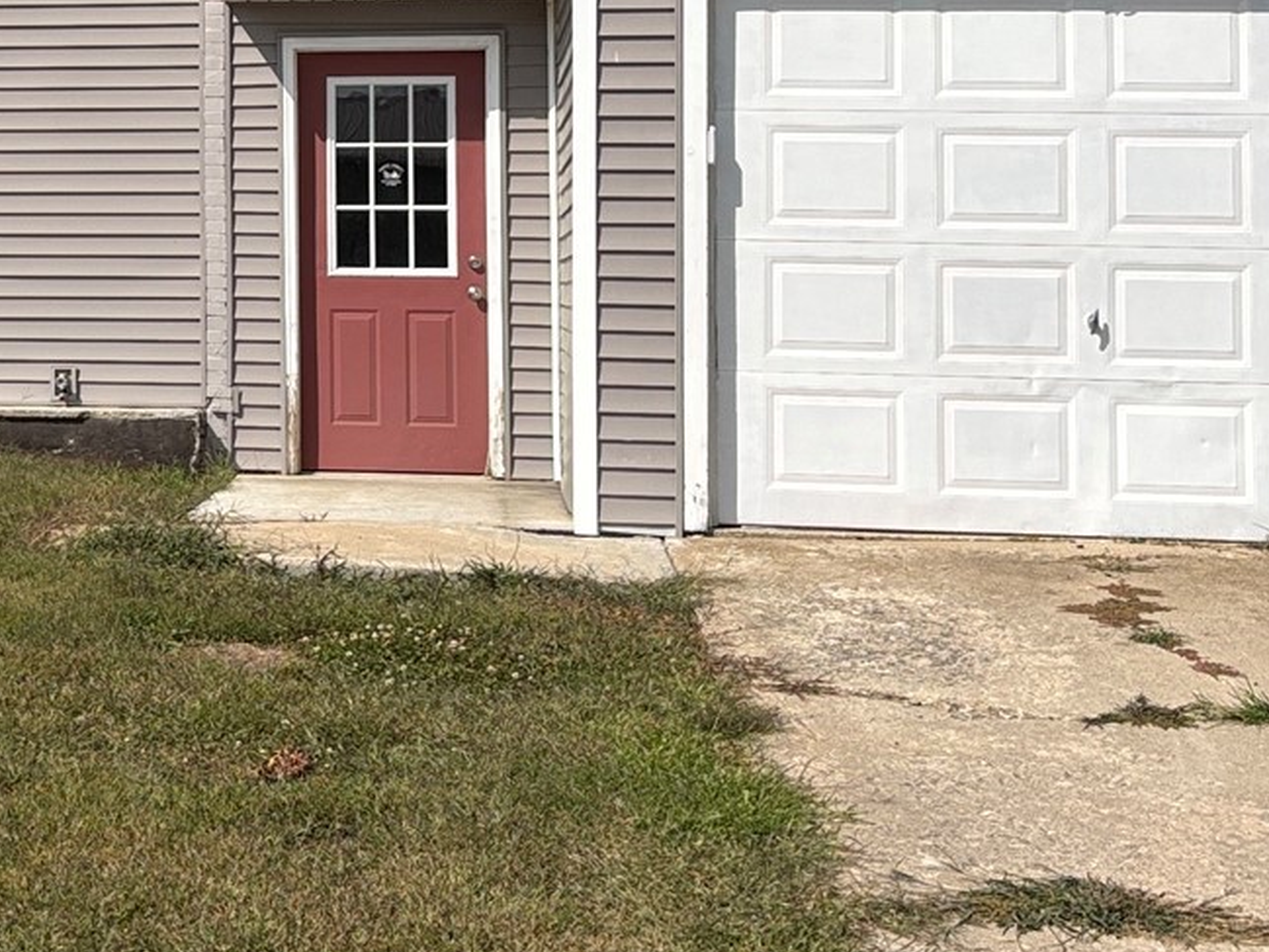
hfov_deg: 22.6
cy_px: 43
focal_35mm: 82
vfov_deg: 17.6
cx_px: -108
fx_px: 3007
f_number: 1.6
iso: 50
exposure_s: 1/5348
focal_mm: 5.96
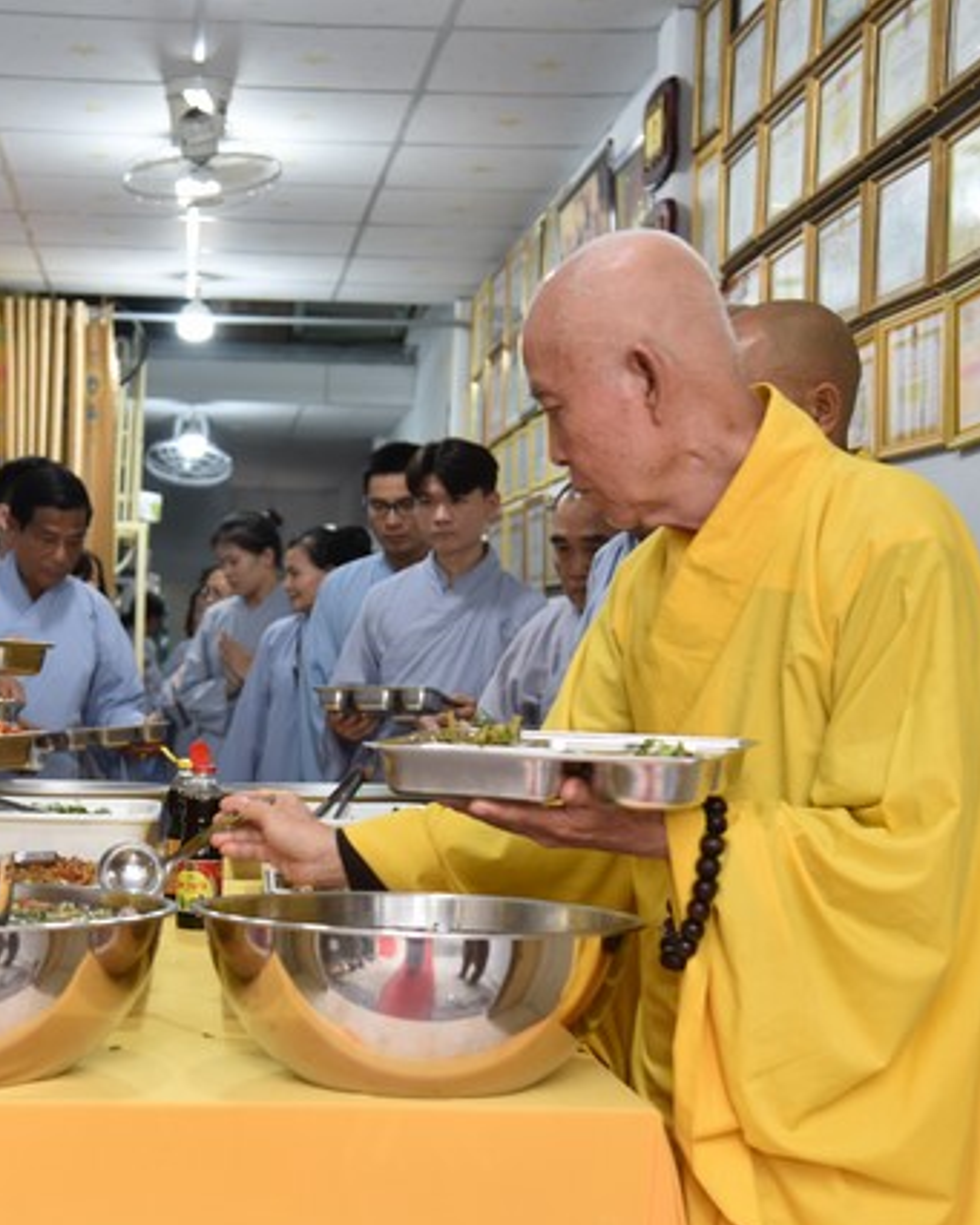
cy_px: 621
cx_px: 285
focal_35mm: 63
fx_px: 2283
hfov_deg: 24.0
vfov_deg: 30.0
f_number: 4
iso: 400
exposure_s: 1/60
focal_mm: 44
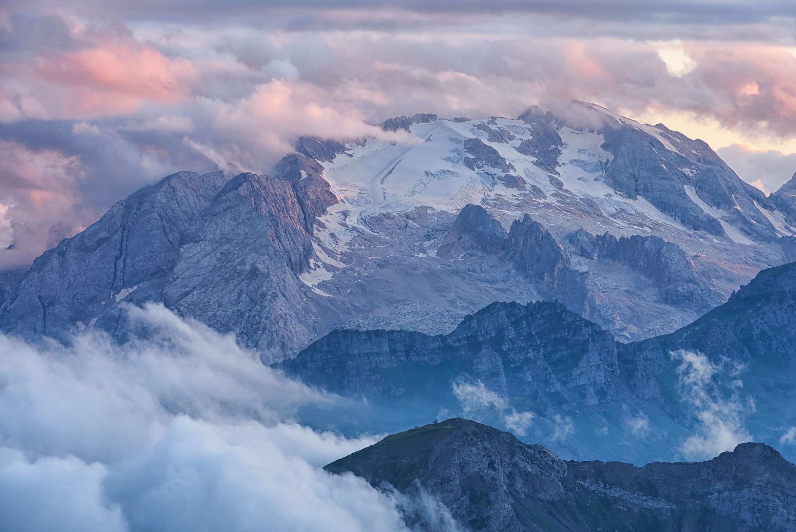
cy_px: 267
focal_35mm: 145
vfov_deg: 9.5
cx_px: 416
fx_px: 3208
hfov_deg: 14.1
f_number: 7.1
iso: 400
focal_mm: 135
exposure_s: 1/80
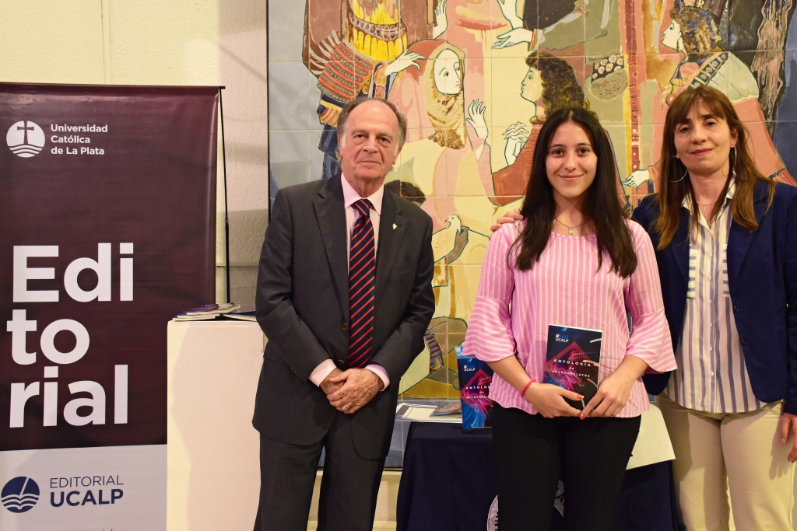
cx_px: 398
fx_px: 996
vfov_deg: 29.9
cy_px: 266
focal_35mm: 45
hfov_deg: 43.6
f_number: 5.6
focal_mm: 30
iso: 1600
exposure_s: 1/30
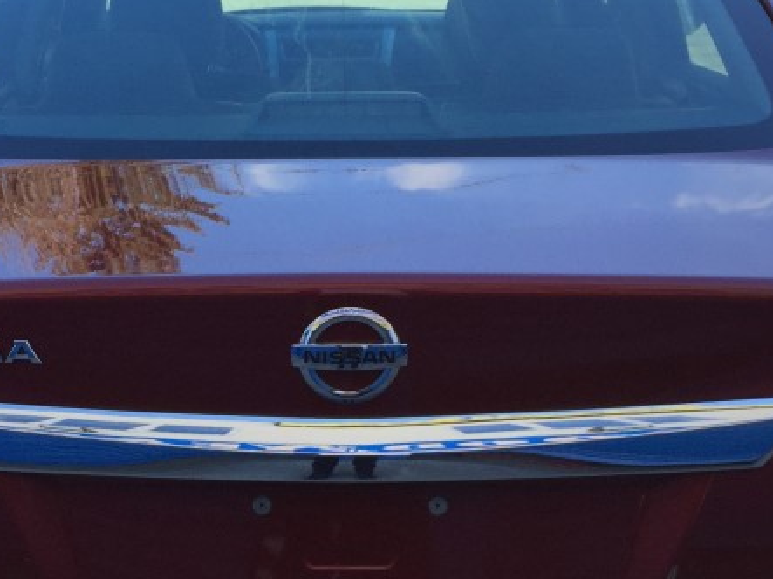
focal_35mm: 67
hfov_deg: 28.8
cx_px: 258
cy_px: 467
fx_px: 1496
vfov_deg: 21.6
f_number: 2.2
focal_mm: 4.15
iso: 32
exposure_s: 1/403
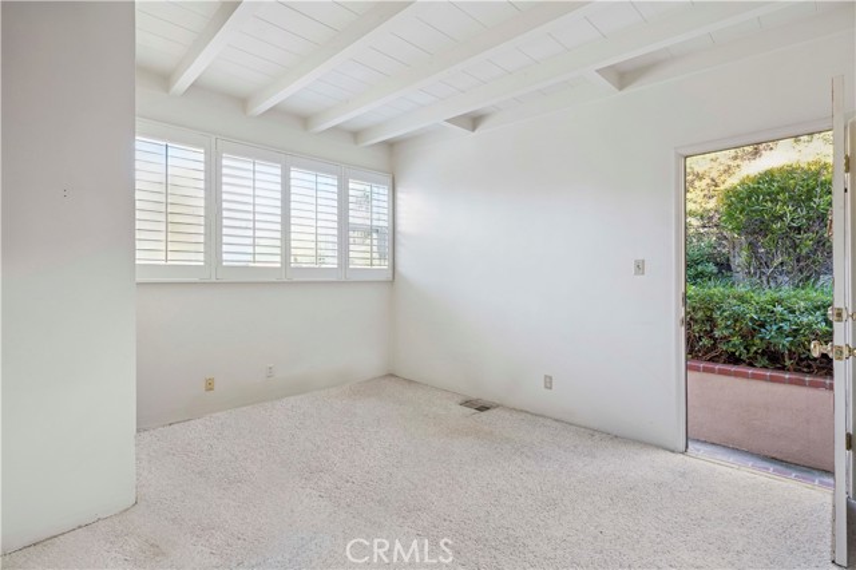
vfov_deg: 73.7
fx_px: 380
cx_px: 428
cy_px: 285
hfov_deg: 96.8
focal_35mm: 16
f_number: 8
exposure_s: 1/1.67
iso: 125
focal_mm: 16
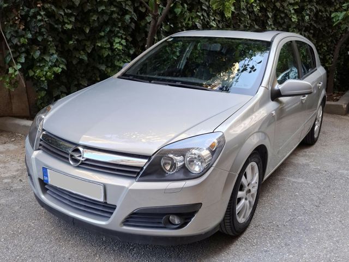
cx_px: 174
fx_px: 232
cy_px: 131
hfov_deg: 73.9
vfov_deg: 58.9
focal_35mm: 23
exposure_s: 1/100
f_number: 1.8
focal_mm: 5.54
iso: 100
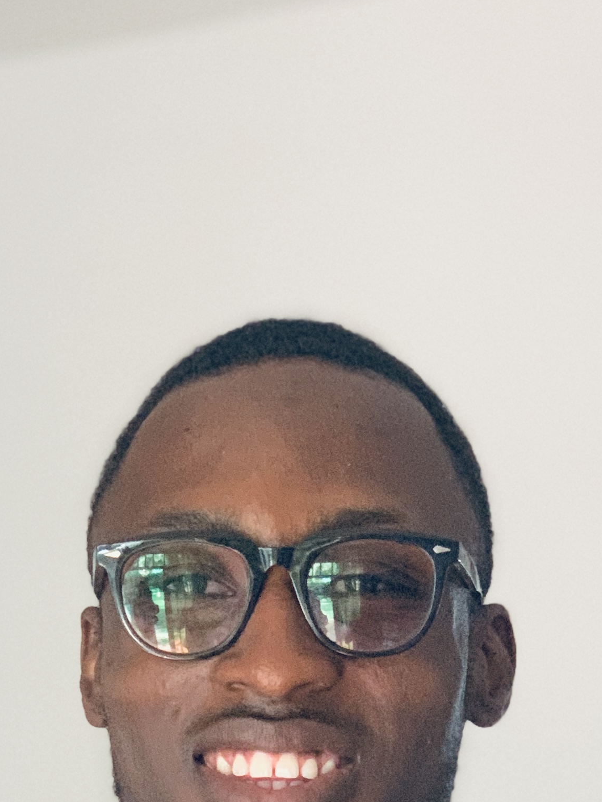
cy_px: 999
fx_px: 3176
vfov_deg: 13.9
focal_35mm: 137
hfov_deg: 10.8
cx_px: 220
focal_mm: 6
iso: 400
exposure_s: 1/60
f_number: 2.4
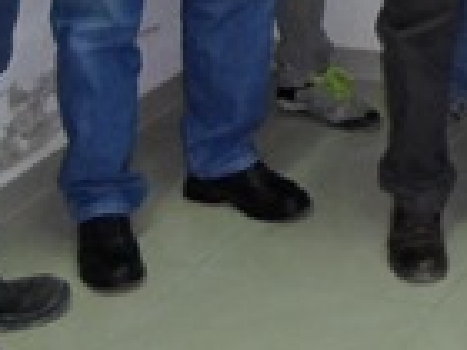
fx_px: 1444
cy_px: -307
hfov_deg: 17.1
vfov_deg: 12.5
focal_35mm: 107
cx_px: 634
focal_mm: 4.5
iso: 120
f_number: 2.5
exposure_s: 1/30
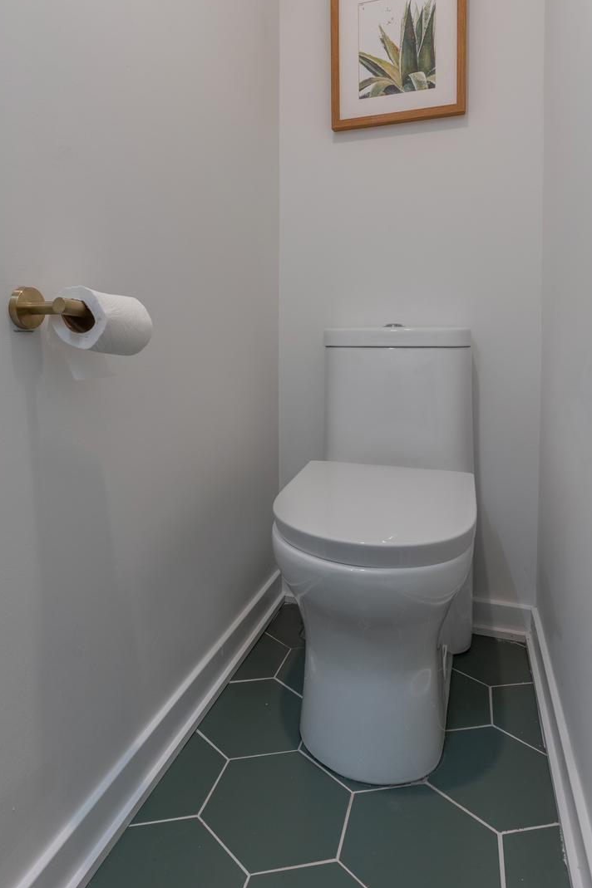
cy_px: 351
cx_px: 258
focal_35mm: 23
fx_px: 568
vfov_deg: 75.2
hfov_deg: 54.9
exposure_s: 1/8
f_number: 10
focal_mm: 16
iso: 320
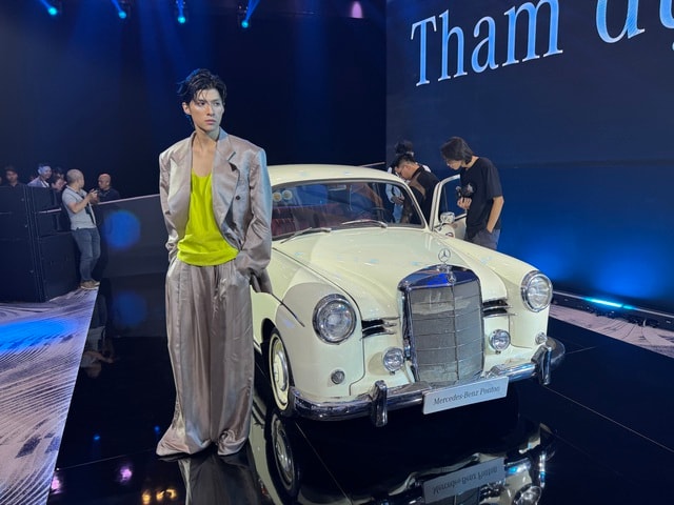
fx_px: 467
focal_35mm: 24
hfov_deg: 71.6
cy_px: 252
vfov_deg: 56.8
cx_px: 337
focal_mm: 6.76
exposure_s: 1/121
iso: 100
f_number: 1.78
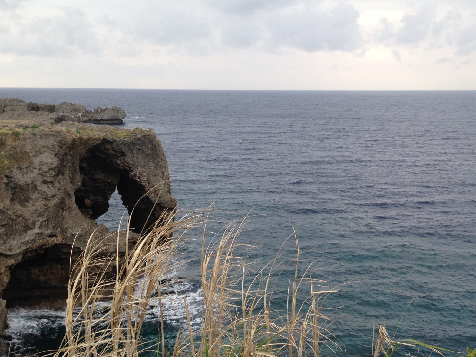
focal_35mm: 48
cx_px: 312
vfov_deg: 30.3
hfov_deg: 39.3
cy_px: 172
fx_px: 660
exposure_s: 1/263
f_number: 2.4
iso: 50
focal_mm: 4.12
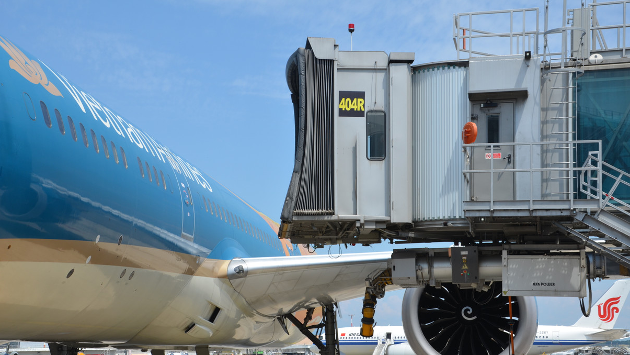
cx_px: 315
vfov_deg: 18.2
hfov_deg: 31.9
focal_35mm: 66
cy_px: 209
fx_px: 1103
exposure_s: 1/320
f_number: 9
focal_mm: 42
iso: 160
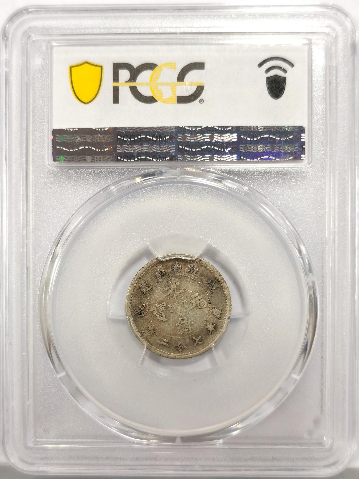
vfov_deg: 35.5
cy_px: 240
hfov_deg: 27.0
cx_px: 180
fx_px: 747
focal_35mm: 54
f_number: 16
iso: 125
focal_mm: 5.56
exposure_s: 1/100
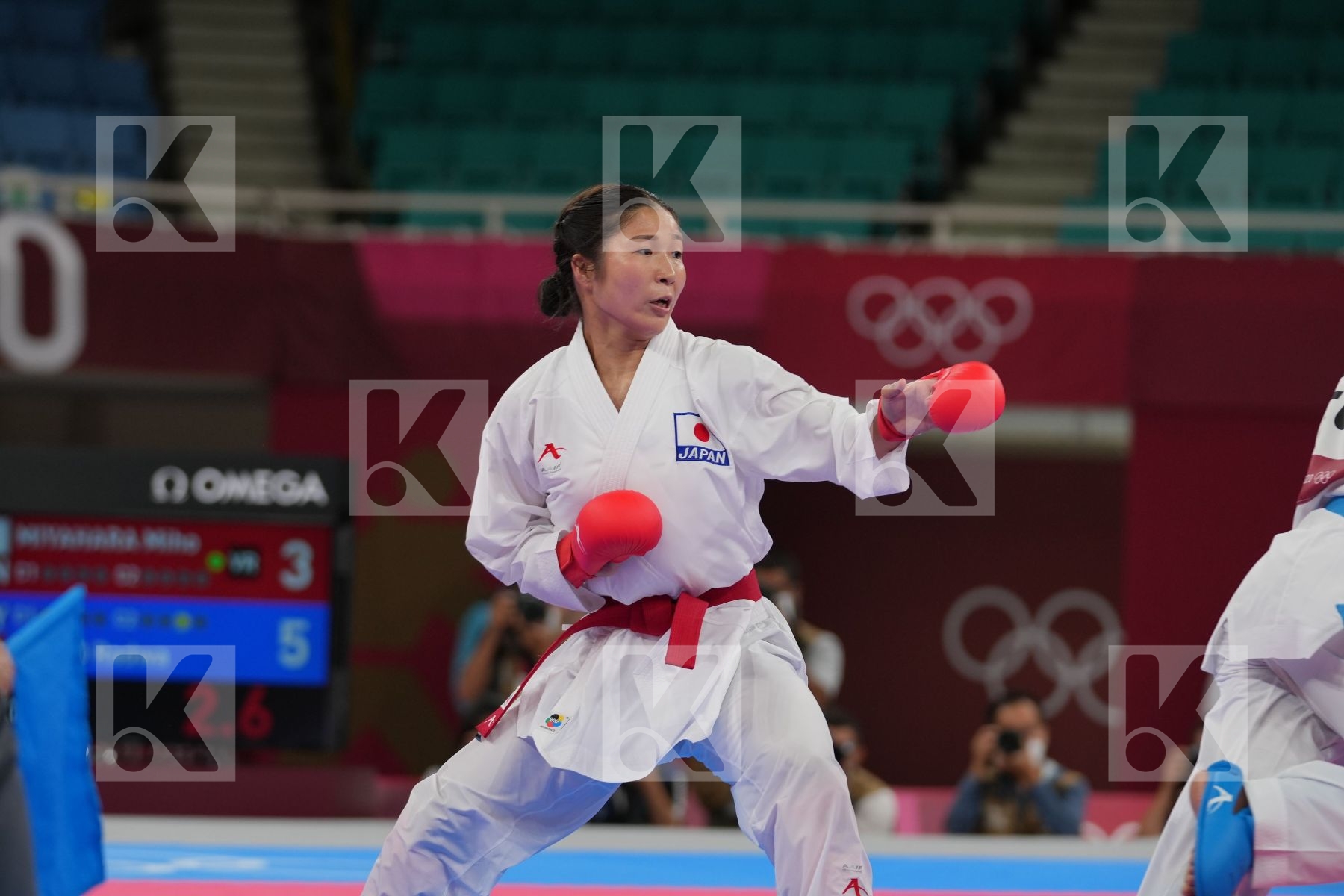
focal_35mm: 186
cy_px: 448
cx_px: 672
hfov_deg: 11.1
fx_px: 6943
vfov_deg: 7.4
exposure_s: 1/1000
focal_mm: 124
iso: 500
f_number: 2.8
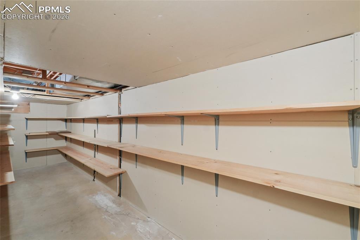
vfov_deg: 77.3
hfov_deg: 100.4
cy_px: 120
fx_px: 150
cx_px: 180
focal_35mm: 15
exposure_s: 1/4
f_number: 8
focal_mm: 10
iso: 800
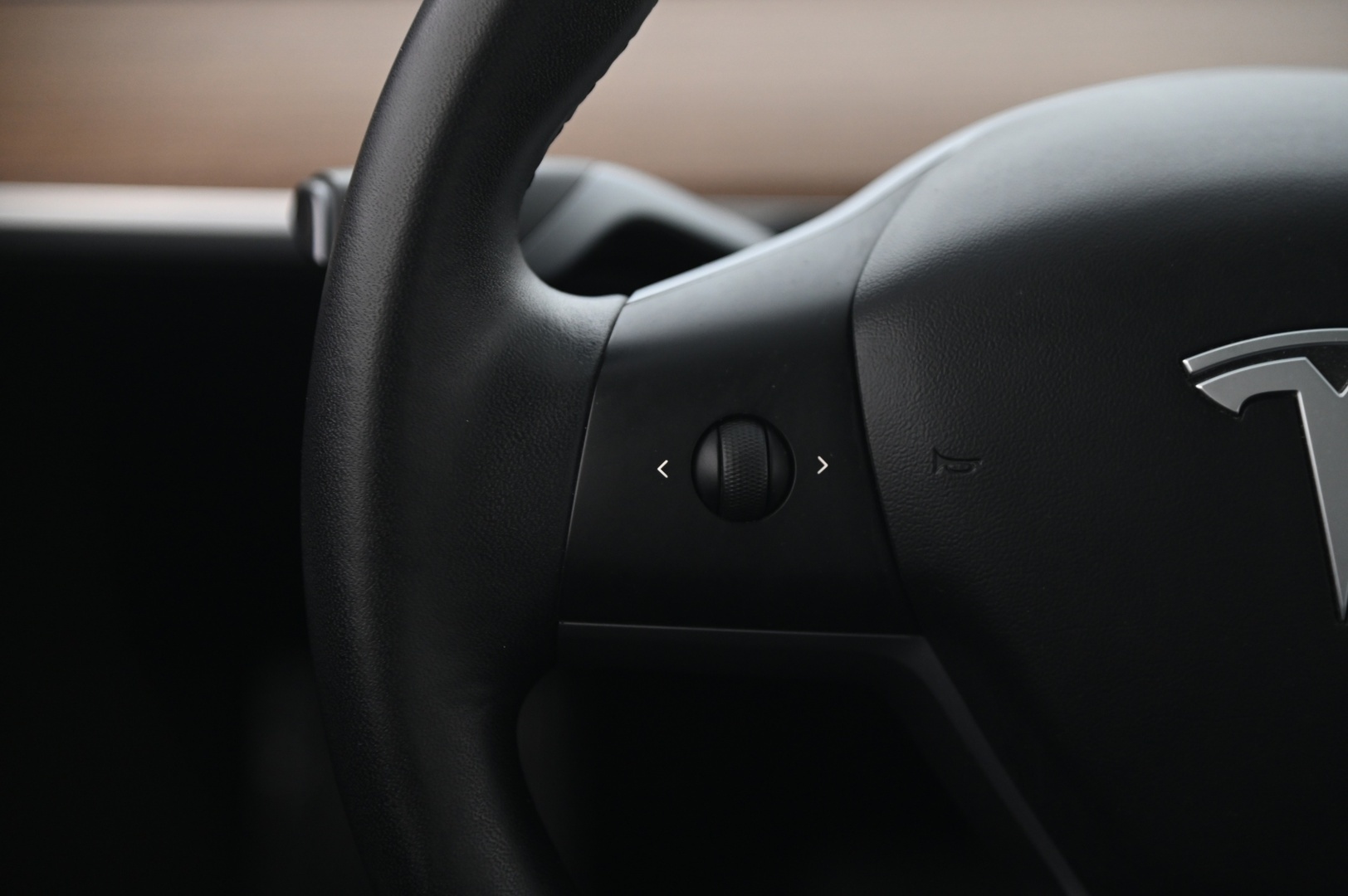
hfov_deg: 17.1
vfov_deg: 11.4
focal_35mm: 120
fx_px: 4490
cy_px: 448
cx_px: 674
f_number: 4
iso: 2000
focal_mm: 120
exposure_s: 1/15
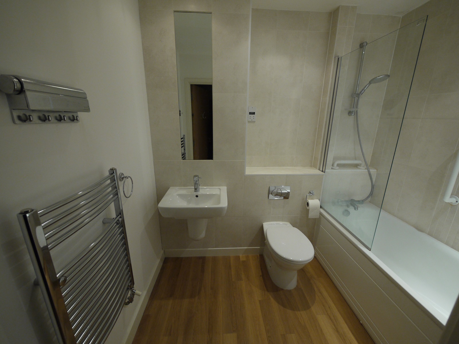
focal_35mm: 14
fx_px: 186
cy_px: 172
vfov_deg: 85.7
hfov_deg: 102.1
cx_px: 230
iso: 400
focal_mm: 7
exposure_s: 1/30
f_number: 4
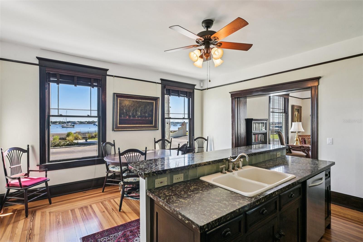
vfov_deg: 68.9
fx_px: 176
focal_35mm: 18
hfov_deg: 91.6
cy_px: 121
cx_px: 182
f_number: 8
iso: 100
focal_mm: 17.5
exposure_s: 1/125
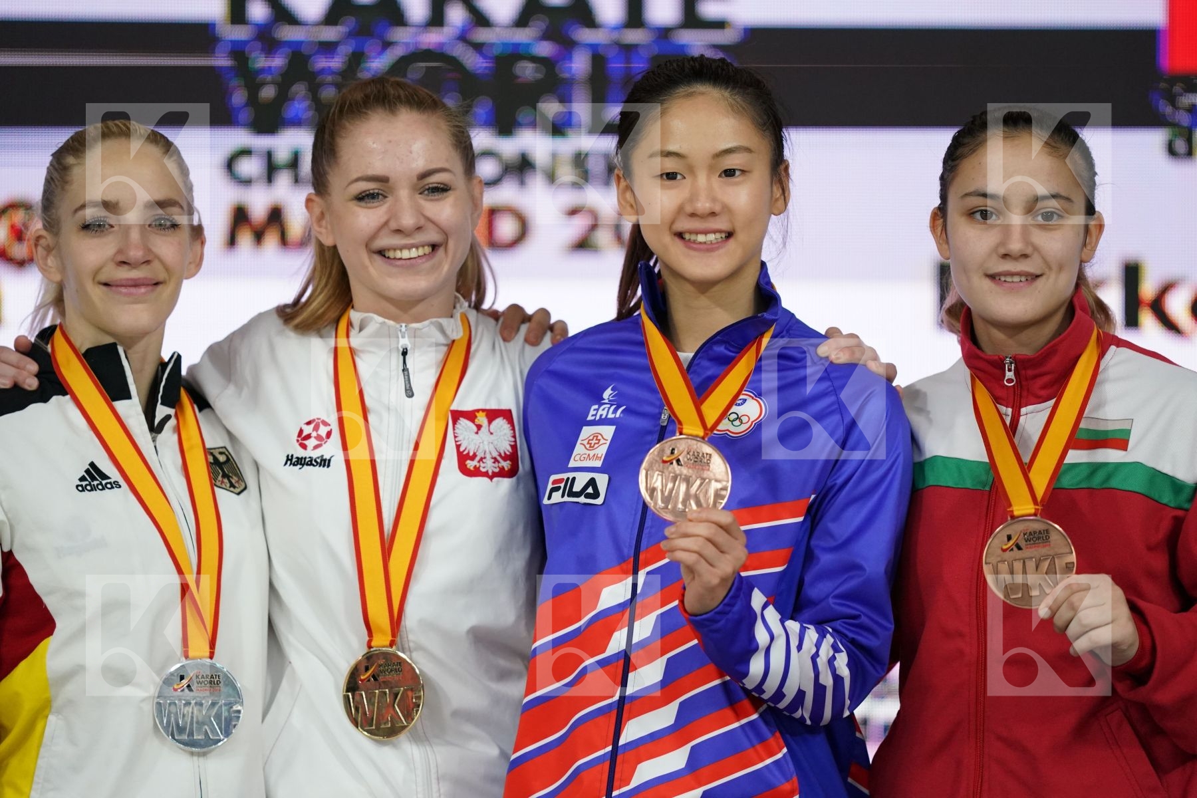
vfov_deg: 3.4
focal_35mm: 400
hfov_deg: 5.2
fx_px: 13299
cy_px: 399
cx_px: 598
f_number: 2.8
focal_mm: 400
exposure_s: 1/500
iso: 3200
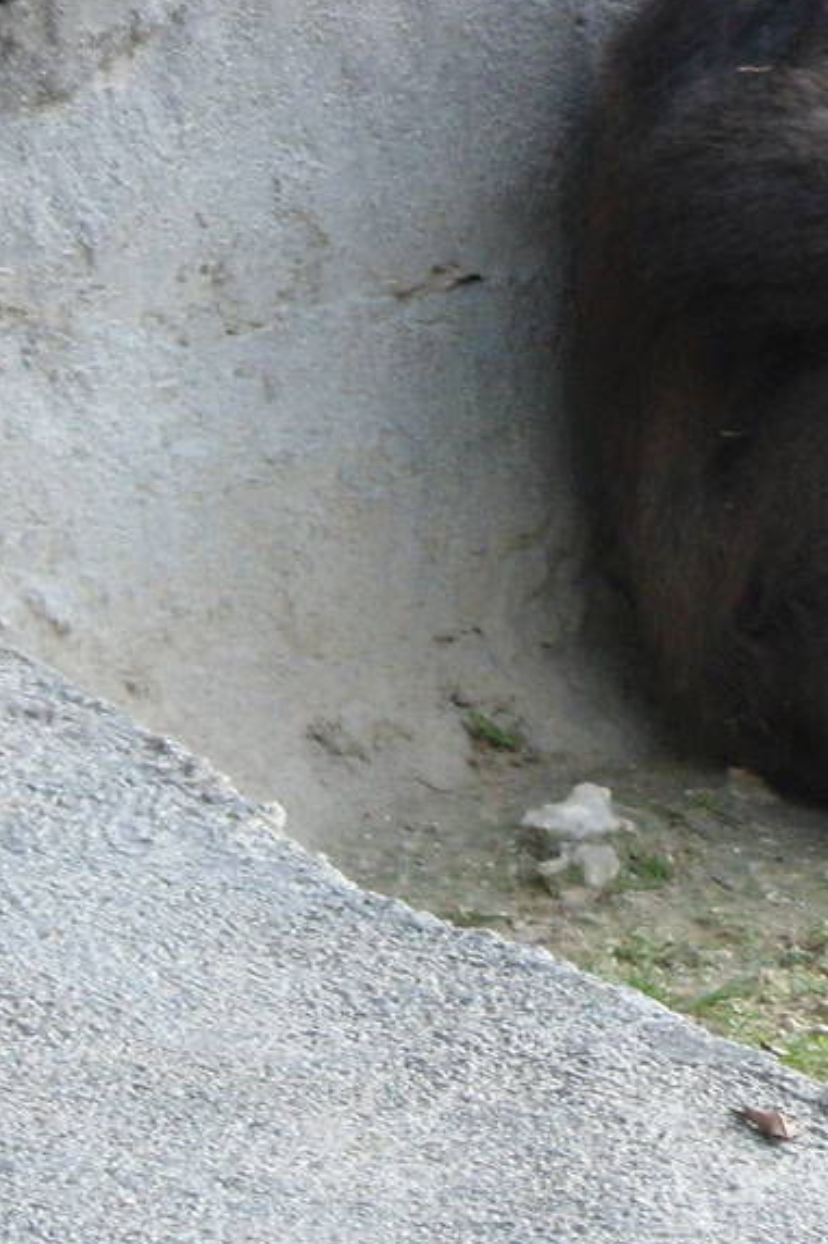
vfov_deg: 3.5
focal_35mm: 585
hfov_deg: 2.3
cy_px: 144
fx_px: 20193
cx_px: 1037
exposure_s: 1/60
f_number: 5.6
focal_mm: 36.2
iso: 80
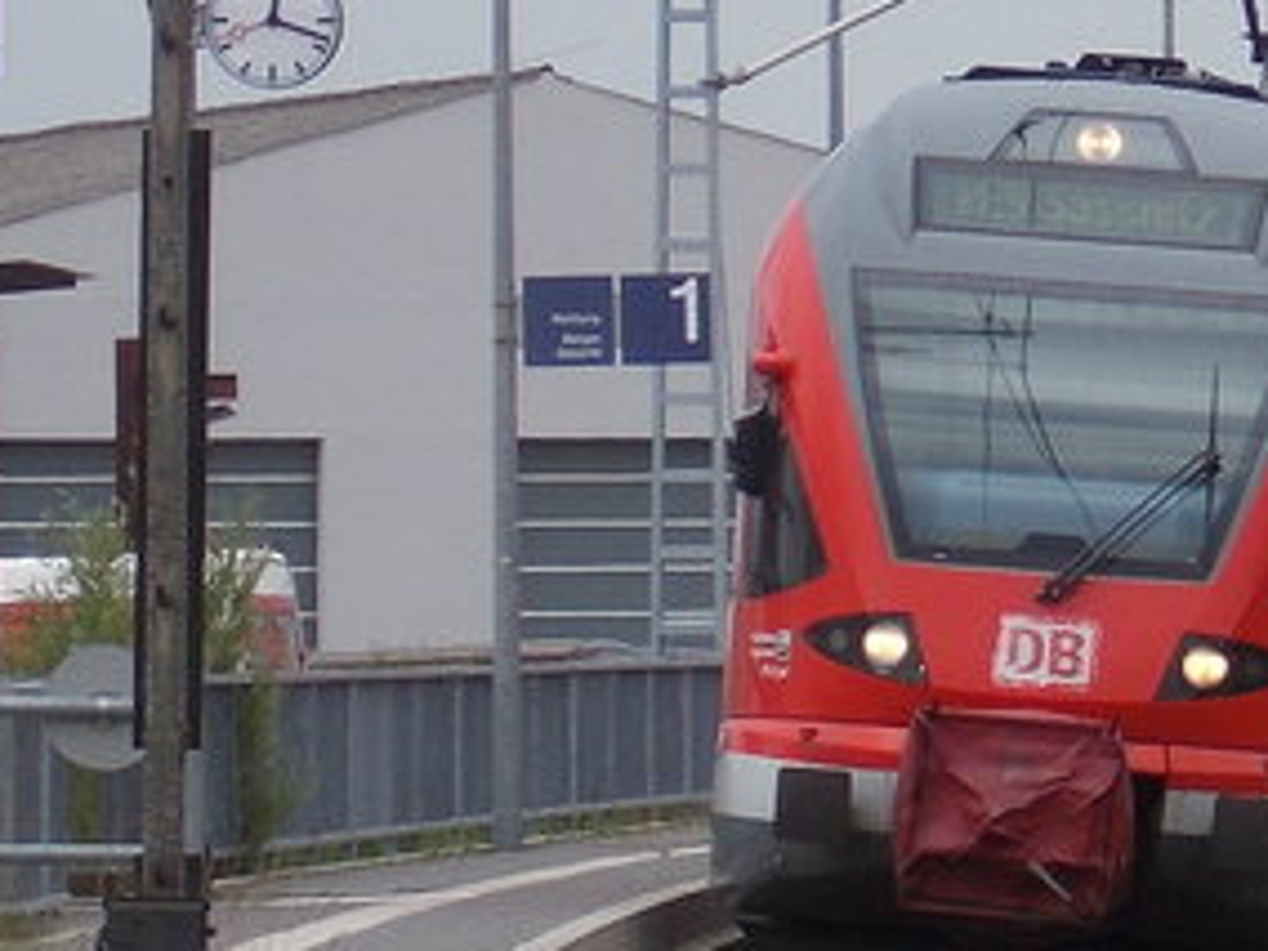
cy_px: 603
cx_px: 1433
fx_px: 17509
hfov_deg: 4.1
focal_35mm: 478
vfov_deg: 3.1
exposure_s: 1/250
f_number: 6
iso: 80
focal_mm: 20.1
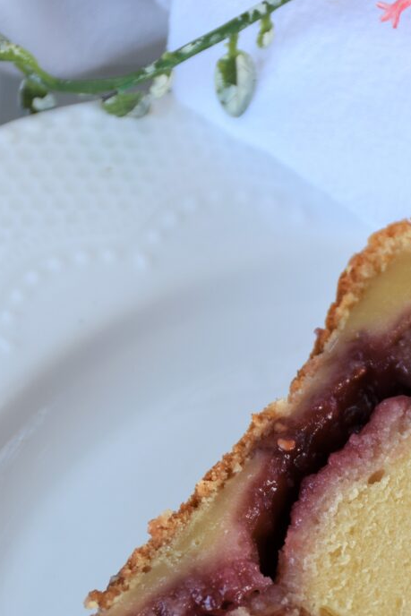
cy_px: 573
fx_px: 3440
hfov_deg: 6.8
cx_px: 396
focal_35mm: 201
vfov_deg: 10.2
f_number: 6.3
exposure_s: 1/40
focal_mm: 60
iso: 160
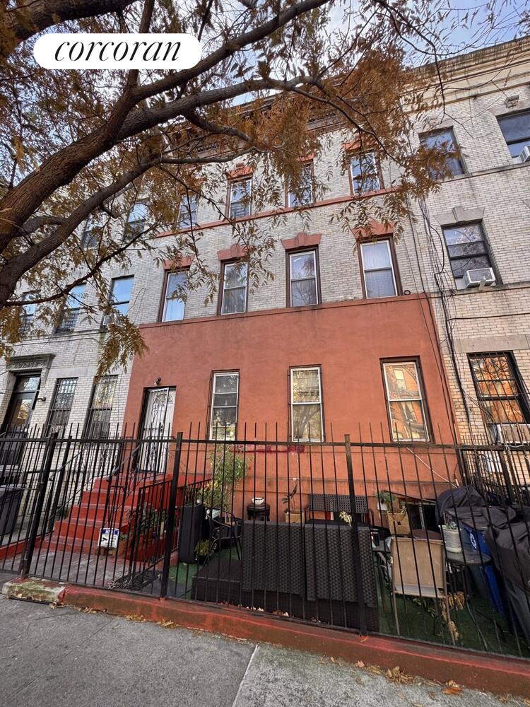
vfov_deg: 102.1
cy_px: 354
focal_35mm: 14
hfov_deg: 85.7
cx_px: 265
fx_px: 286
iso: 50
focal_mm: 2.22
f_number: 2.2
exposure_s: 1/99
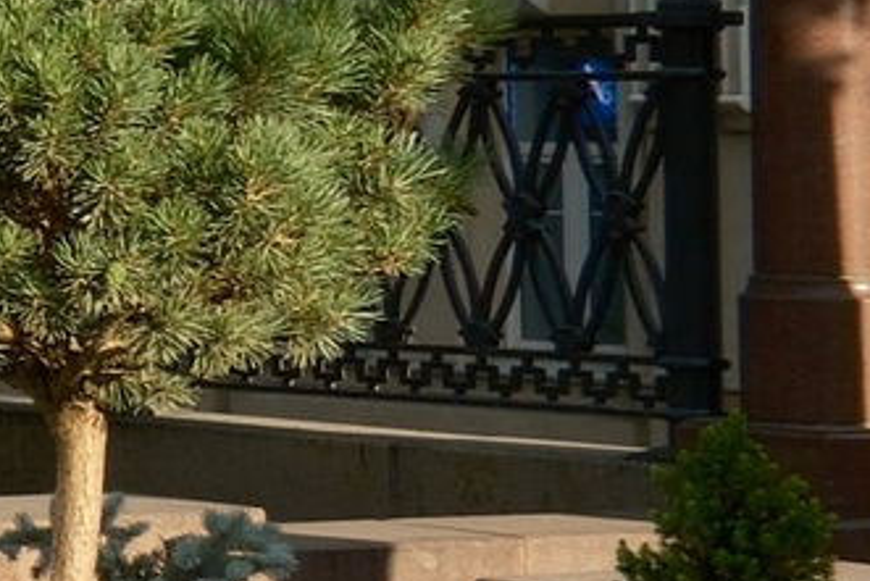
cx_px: -2321
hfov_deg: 7.6
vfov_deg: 6.6
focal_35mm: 209
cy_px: -41
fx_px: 5053
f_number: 8
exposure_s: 1/220
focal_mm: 18
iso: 320
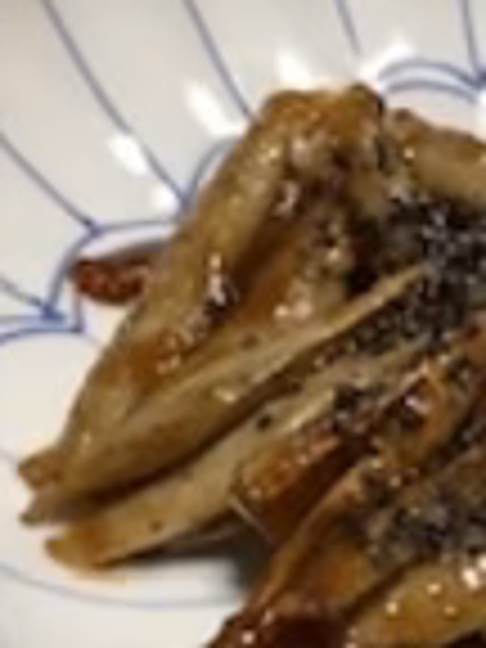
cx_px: 513
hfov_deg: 16.7
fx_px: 1610
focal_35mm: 86
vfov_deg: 21.9
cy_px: 648
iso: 250
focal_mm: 3.3
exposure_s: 1/60
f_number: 2.4
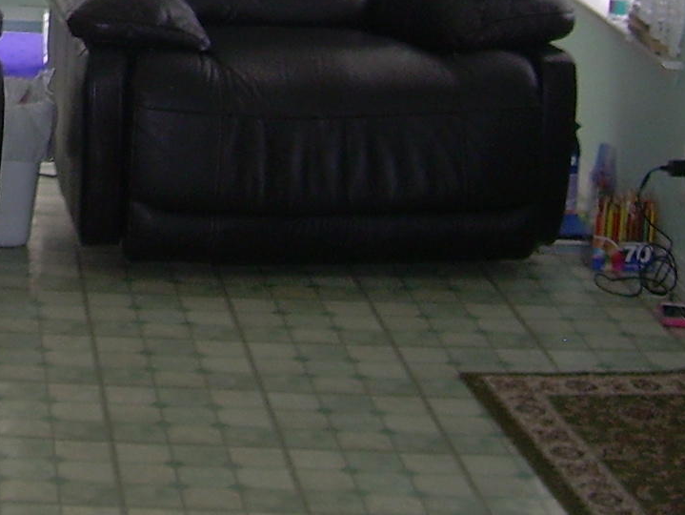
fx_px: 2376
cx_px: -172
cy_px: -244
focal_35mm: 120
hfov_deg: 15.7
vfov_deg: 11.8
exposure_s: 1/30
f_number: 2.8
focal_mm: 6.3
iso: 50
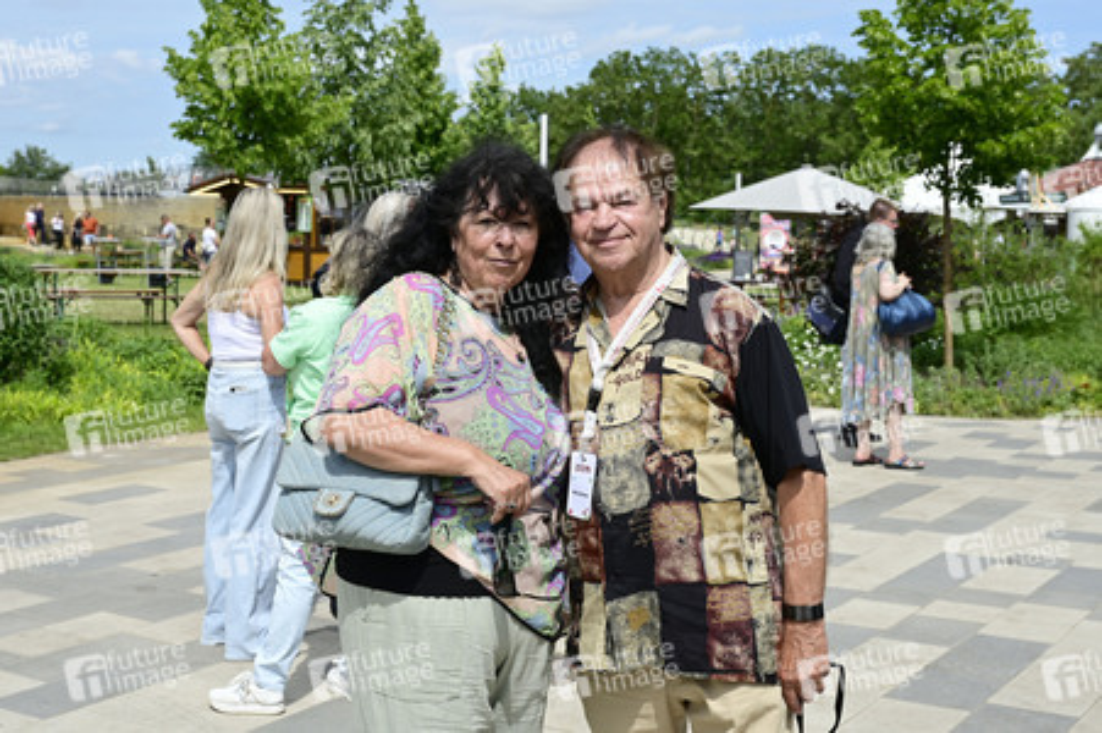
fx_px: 1254
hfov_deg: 47.4
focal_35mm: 41
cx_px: 551
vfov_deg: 32.6
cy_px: 366
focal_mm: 41
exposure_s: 1/400
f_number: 7.1
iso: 100
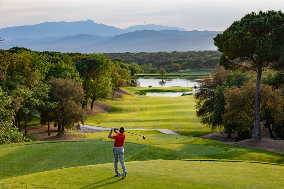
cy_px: 94
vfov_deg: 17.1
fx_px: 631
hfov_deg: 25.4
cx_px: 142
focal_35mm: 80
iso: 800
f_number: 9
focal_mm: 80
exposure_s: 1/200
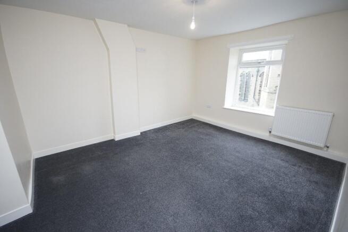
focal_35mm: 15
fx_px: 145
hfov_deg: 100.4
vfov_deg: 77.4
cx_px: 174
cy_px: 116
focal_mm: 10
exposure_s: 1/160
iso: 400
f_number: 4
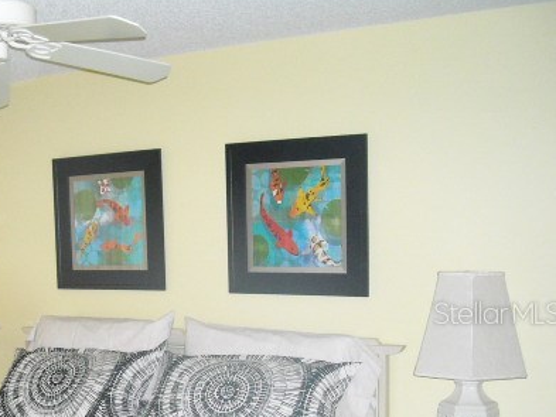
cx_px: 115
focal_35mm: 57
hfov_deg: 32.9
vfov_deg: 25.4
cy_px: 312
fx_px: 916
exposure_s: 1/60
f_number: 2.8
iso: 400
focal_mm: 5.7
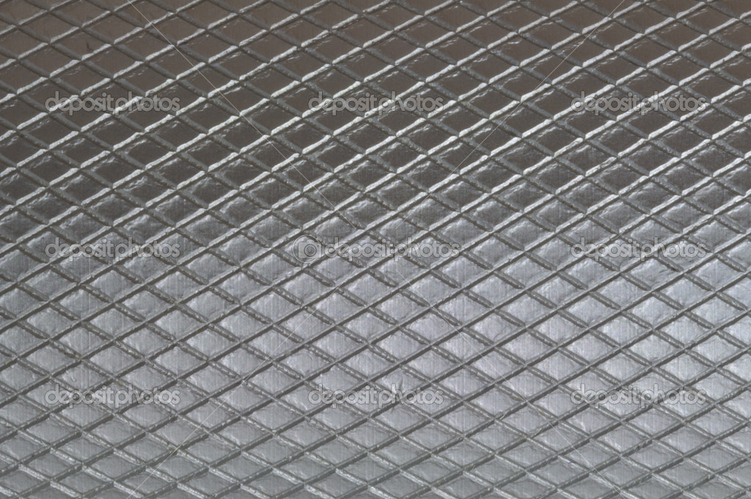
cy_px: 250
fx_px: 3125
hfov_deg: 13.7
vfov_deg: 9.1
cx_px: 376
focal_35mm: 150
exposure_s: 2
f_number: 64
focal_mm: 100
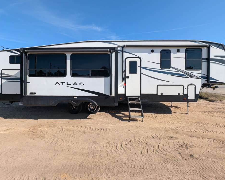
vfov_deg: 88.0
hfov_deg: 100.7
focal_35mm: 14
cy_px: 88
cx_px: 115
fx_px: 93
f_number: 2.2
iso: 48
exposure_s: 1/1357
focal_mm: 1.95
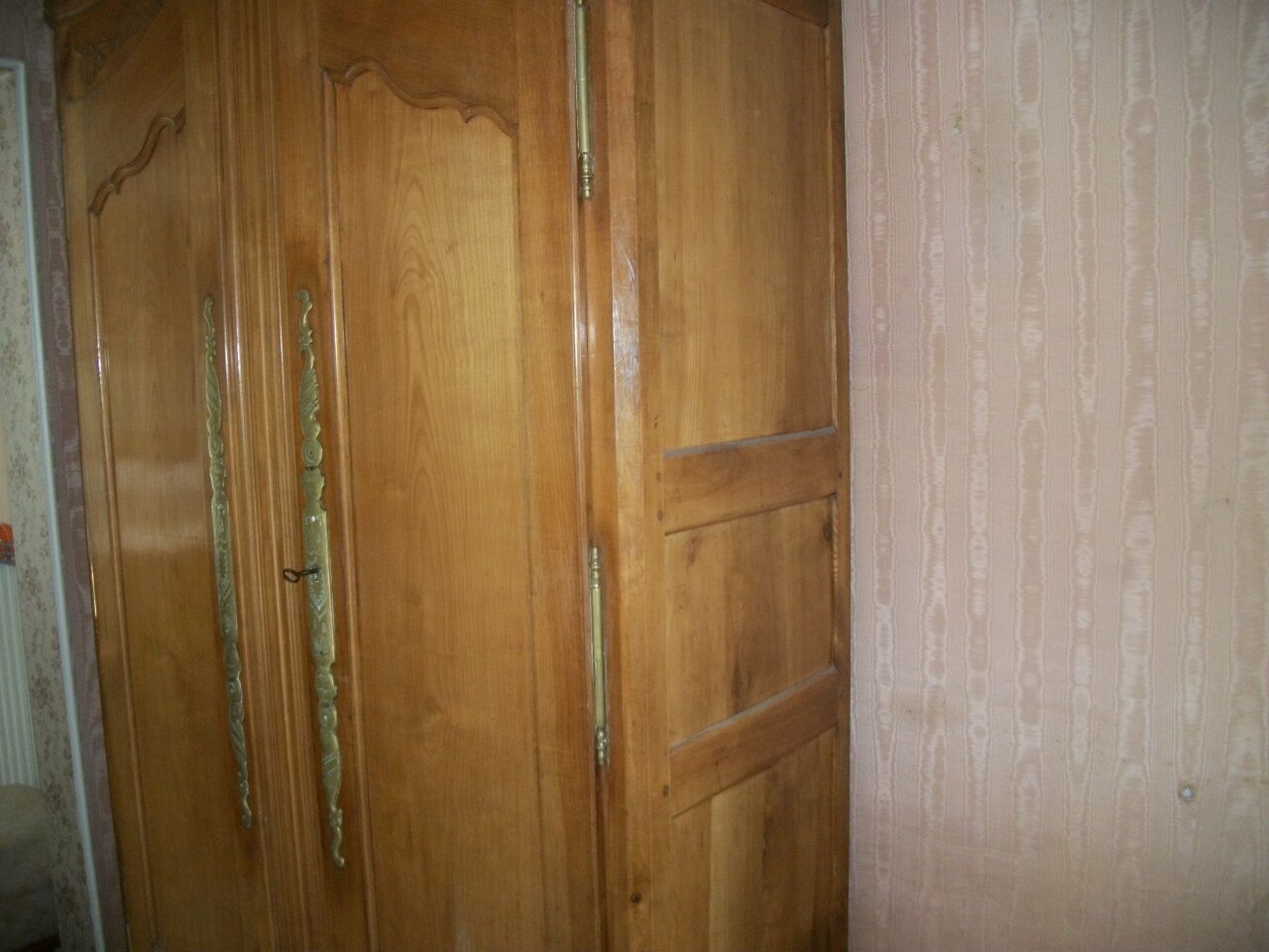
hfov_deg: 56.8
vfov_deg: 44.2
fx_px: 1173
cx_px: 634
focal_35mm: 32
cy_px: 476
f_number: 2.9
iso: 160
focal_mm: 5.7
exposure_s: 1/30
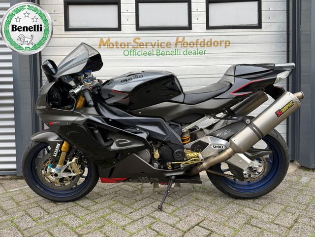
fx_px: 218
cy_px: 118
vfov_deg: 56.8
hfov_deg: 71.6
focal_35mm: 24
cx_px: 158
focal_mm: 6.76
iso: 64
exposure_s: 1/121
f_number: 1.78
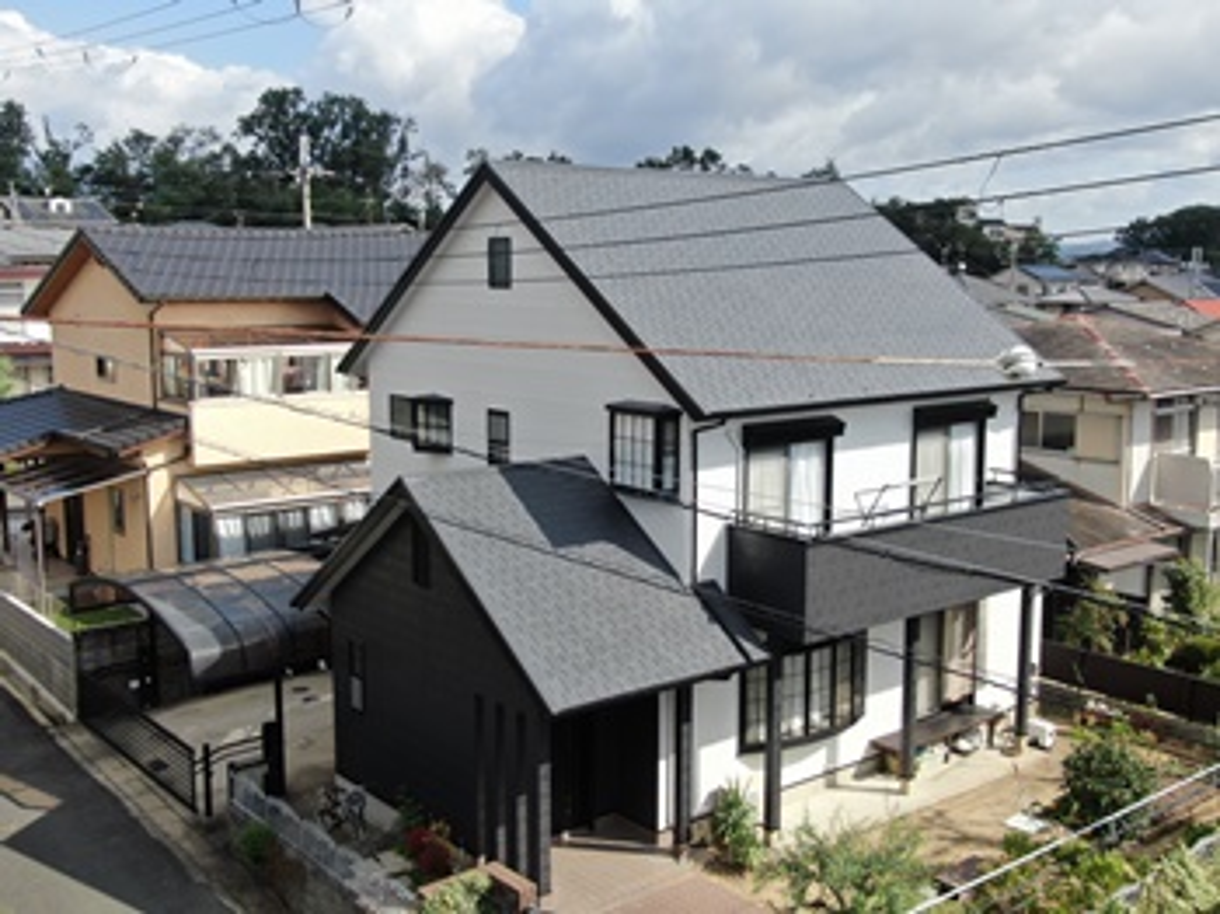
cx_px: 610
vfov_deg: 36.8
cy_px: 457
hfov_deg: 47.9
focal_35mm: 39
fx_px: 1374
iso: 100
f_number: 3.4
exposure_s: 1/640
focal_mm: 6.63
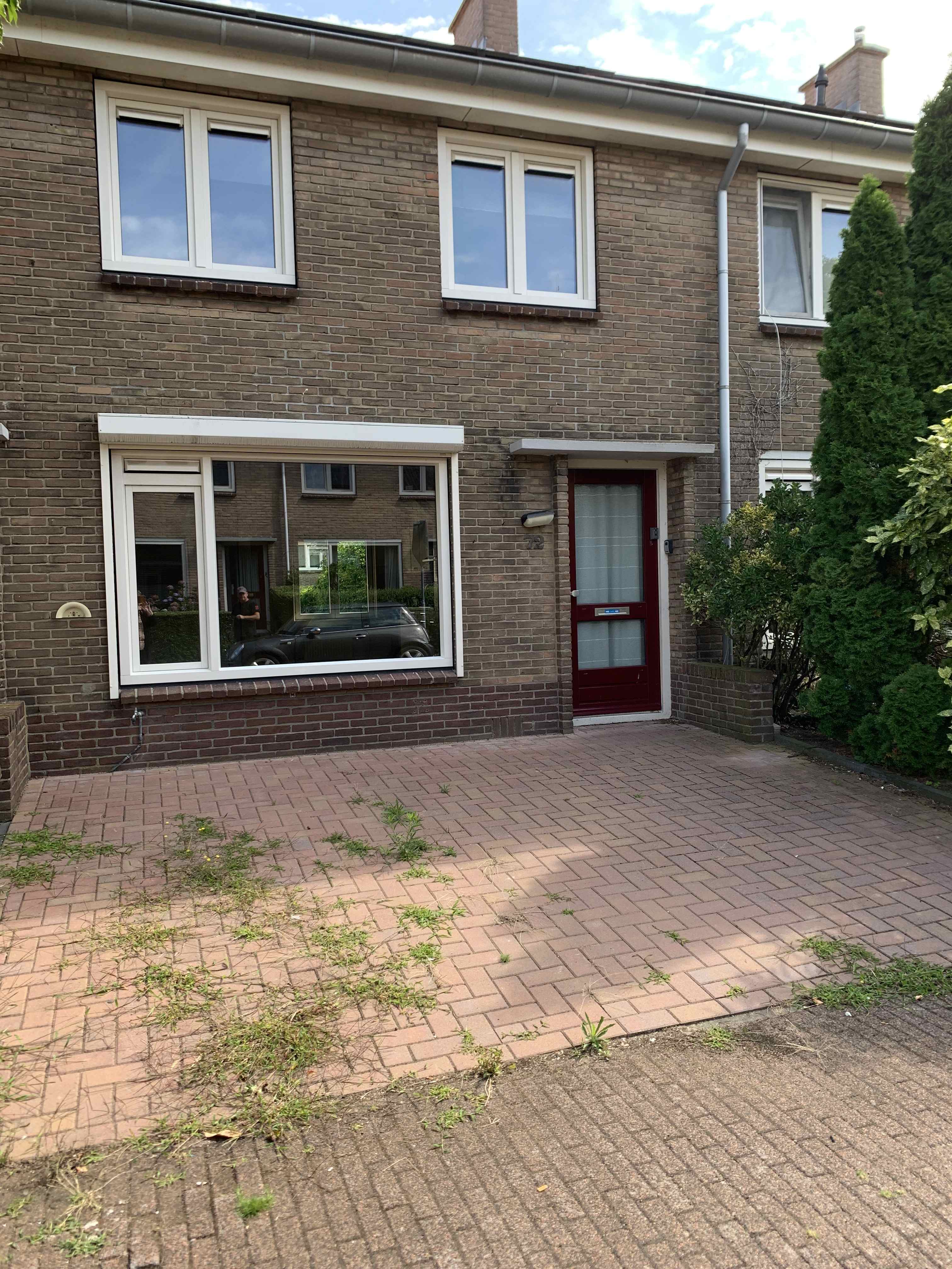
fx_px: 953
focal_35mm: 26
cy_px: 634
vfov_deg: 67.3
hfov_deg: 53.1
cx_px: 476
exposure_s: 1/330
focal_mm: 4.25
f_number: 1.8
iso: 25
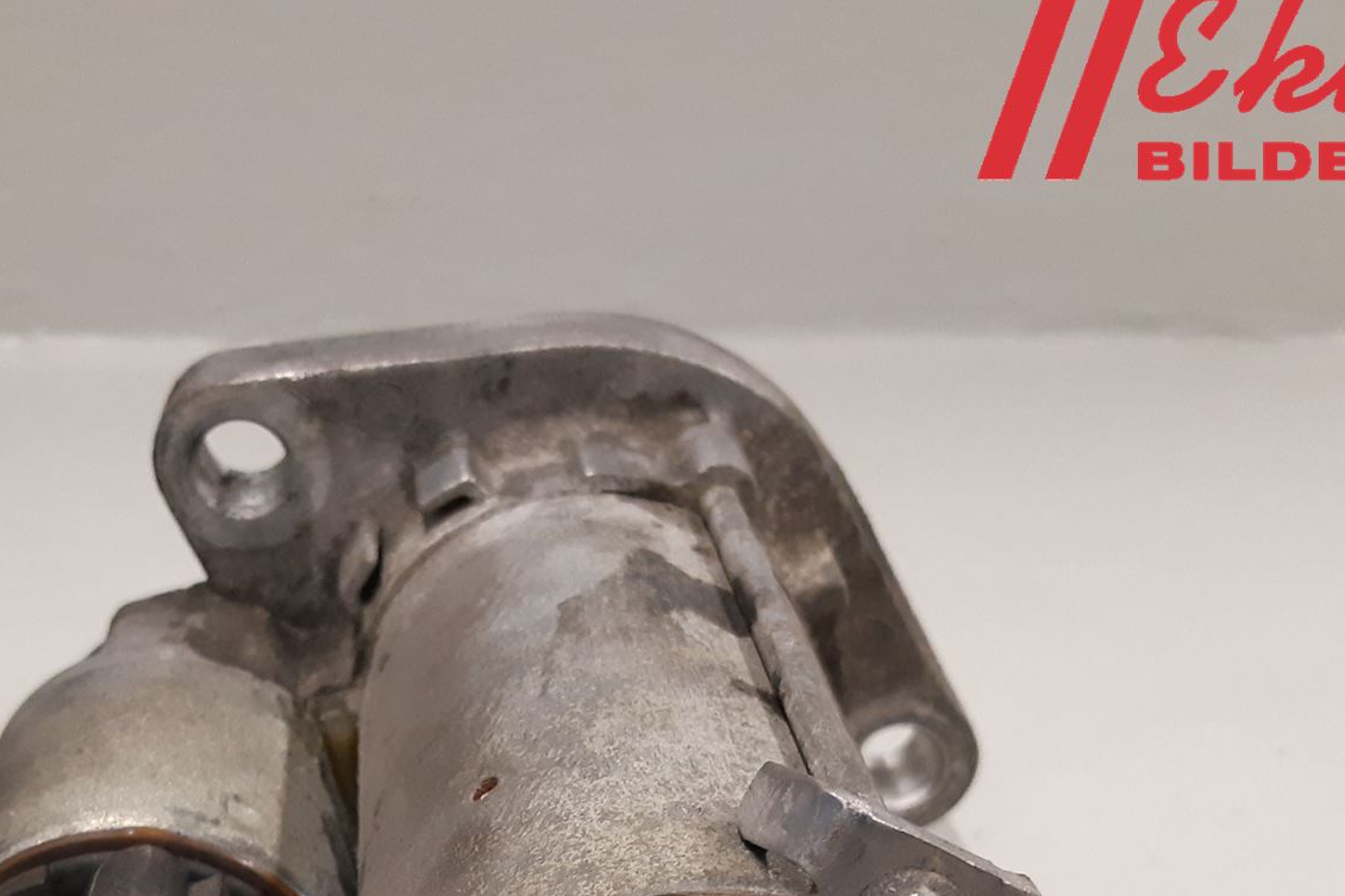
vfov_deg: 26.1
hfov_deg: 40.0
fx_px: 1830
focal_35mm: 49
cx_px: 489
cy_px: 892
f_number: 1.7
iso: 250
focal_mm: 3.93
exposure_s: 1/50
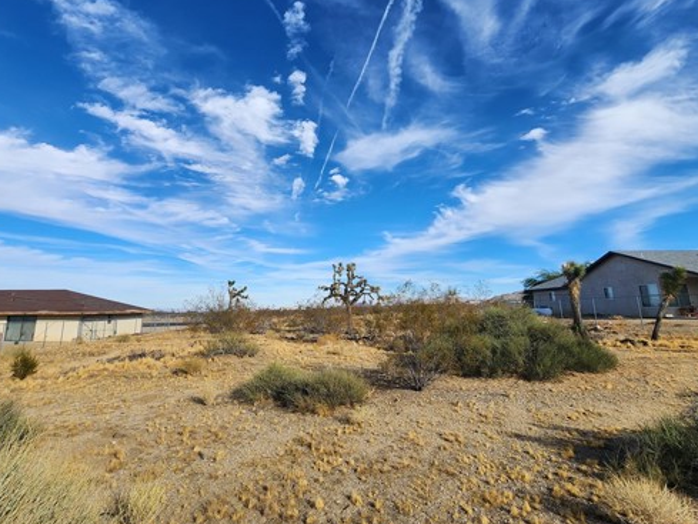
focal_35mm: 17
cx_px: 324
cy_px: 221
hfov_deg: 90.9
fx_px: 343
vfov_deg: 74.3
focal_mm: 2.2
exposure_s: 1/1957
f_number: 2.2
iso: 50
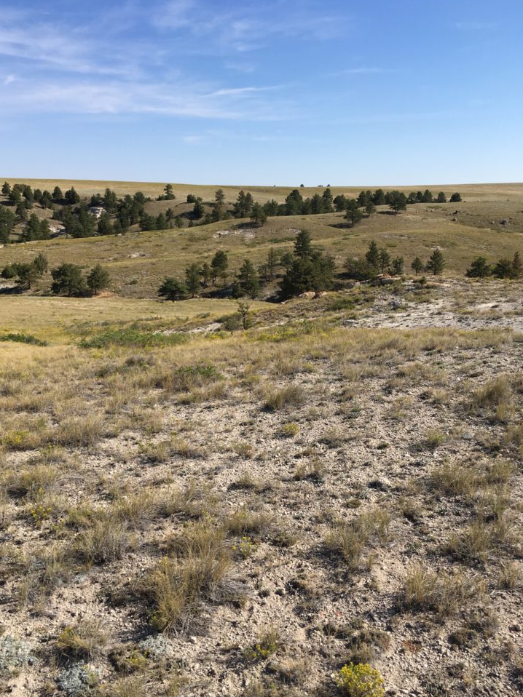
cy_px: 365
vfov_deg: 58.3
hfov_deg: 45.4
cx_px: 251
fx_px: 625
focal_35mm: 31
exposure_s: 1/1923
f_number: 2.2
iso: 25
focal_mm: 4.15
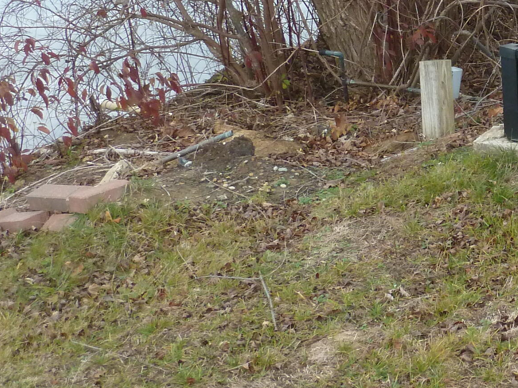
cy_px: -66
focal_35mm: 96
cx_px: 605
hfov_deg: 19.4
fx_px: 1437
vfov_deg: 14.9
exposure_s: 1/250
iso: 250
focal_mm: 6.1
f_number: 3.6
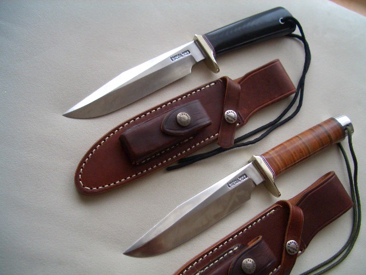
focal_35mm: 35
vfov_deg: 40.7
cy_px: 138
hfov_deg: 52.6
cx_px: 183
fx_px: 370
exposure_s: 1/30
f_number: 2.6
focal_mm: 5.8
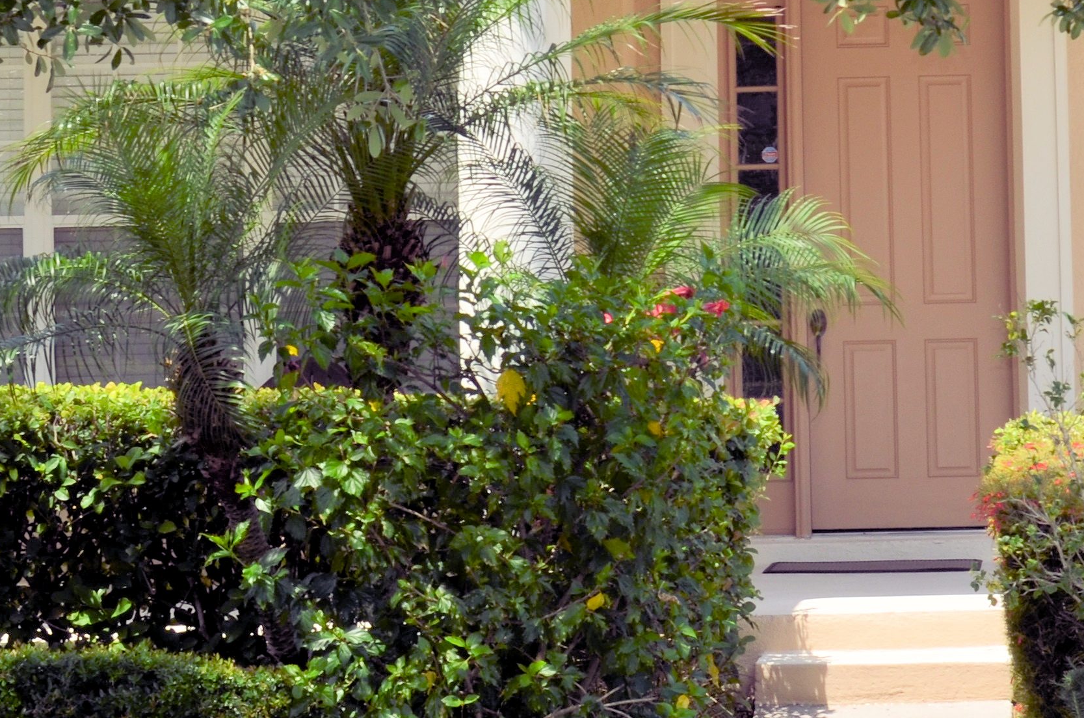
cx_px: 839
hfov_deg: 15.4
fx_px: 3996
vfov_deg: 10.2
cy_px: 63
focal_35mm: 133
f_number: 8
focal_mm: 30
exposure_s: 1/200
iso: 100
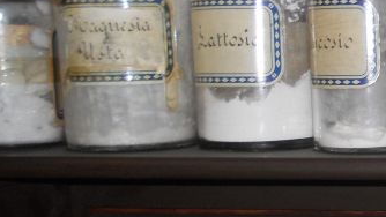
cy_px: 199
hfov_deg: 21.3
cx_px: 539
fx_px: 901
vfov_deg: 13.6
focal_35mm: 88
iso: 100
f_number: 3.2
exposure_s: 1/25
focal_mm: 4.9
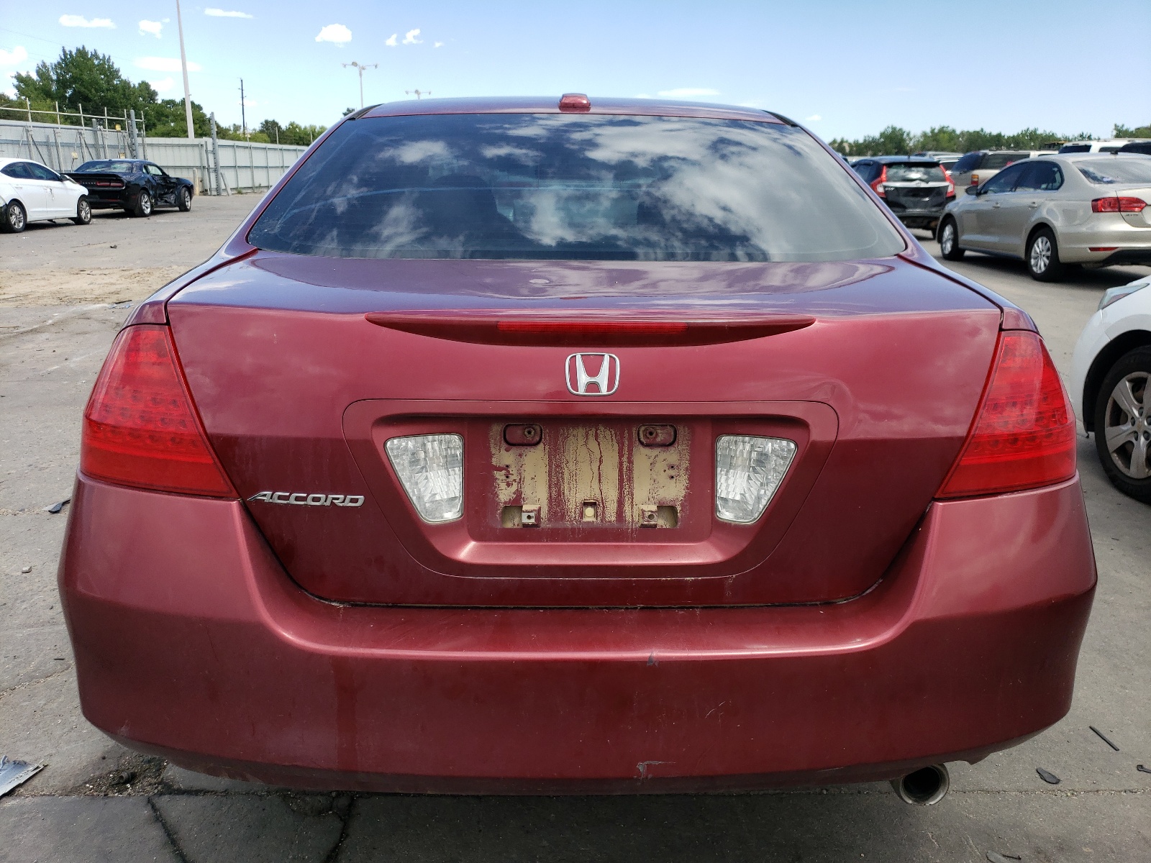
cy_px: 432
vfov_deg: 53.1
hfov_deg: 67.3
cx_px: 576
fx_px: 865
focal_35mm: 26
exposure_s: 1/1667
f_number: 1.5
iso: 50
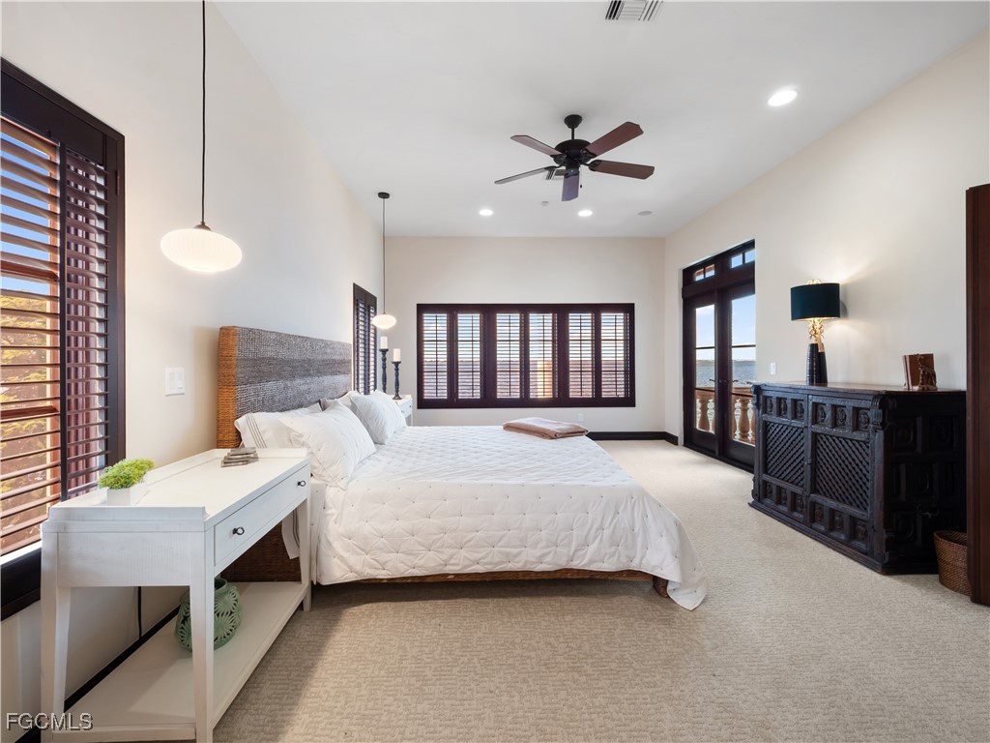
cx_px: 495
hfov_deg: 102.1
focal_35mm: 14
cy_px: 372
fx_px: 400
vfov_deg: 85.7
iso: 200
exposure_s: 1/4
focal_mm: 7
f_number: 7.1
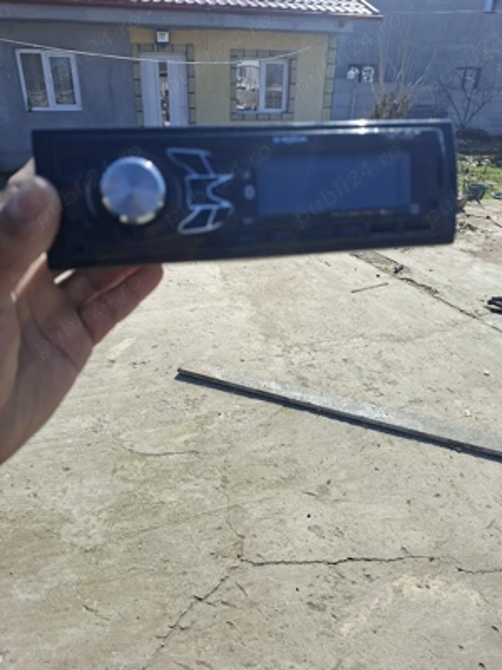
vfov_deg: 73.9
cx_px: 251
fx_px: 445
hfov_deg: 58.9
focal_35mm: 23
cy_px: 335
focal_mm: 5.54
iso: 50
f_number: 1.8
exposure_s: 1/1667
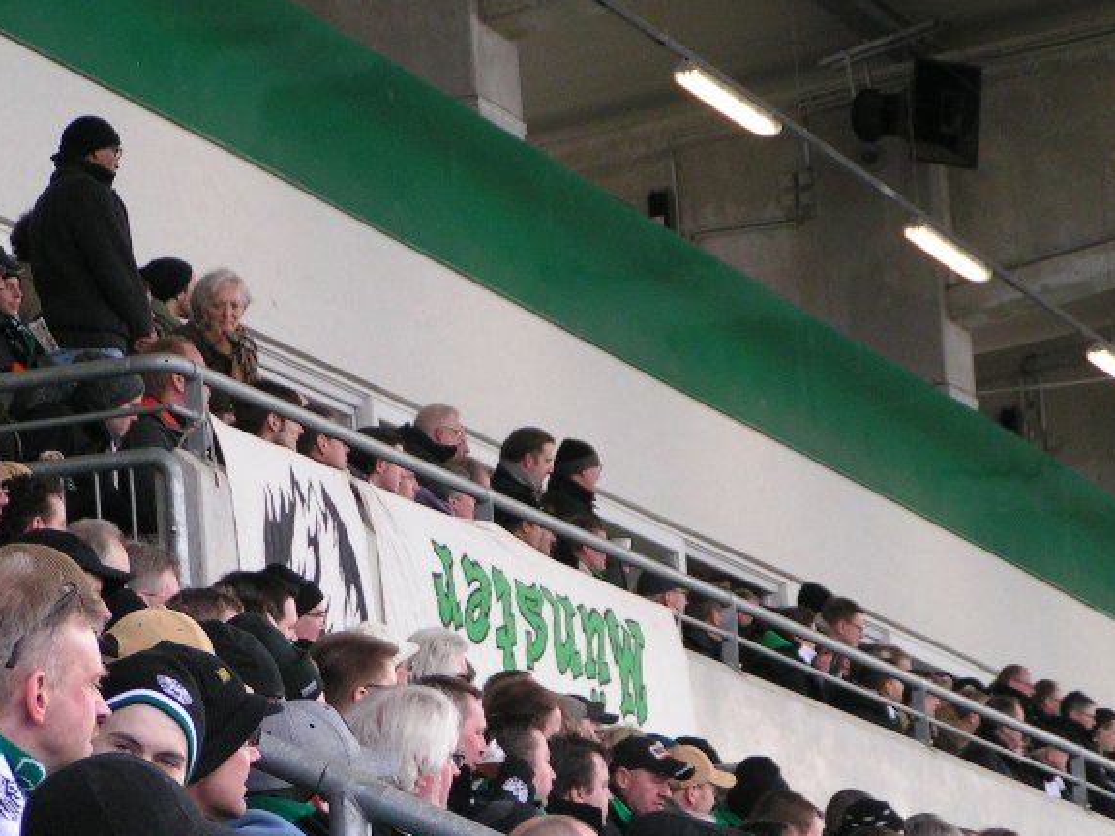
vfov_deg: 6.8
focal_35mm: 218
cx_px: 422
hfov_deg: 9.1
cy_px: 565
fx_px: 7022
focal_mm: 24
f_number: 3.5
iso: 100
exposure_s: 1/160
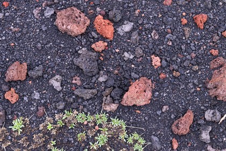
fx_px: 389
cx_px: 113
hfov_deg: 32.4
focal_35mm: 62
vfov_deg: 21.9
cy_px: 76
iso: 800
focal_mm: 62
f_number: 10
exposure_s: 1/80
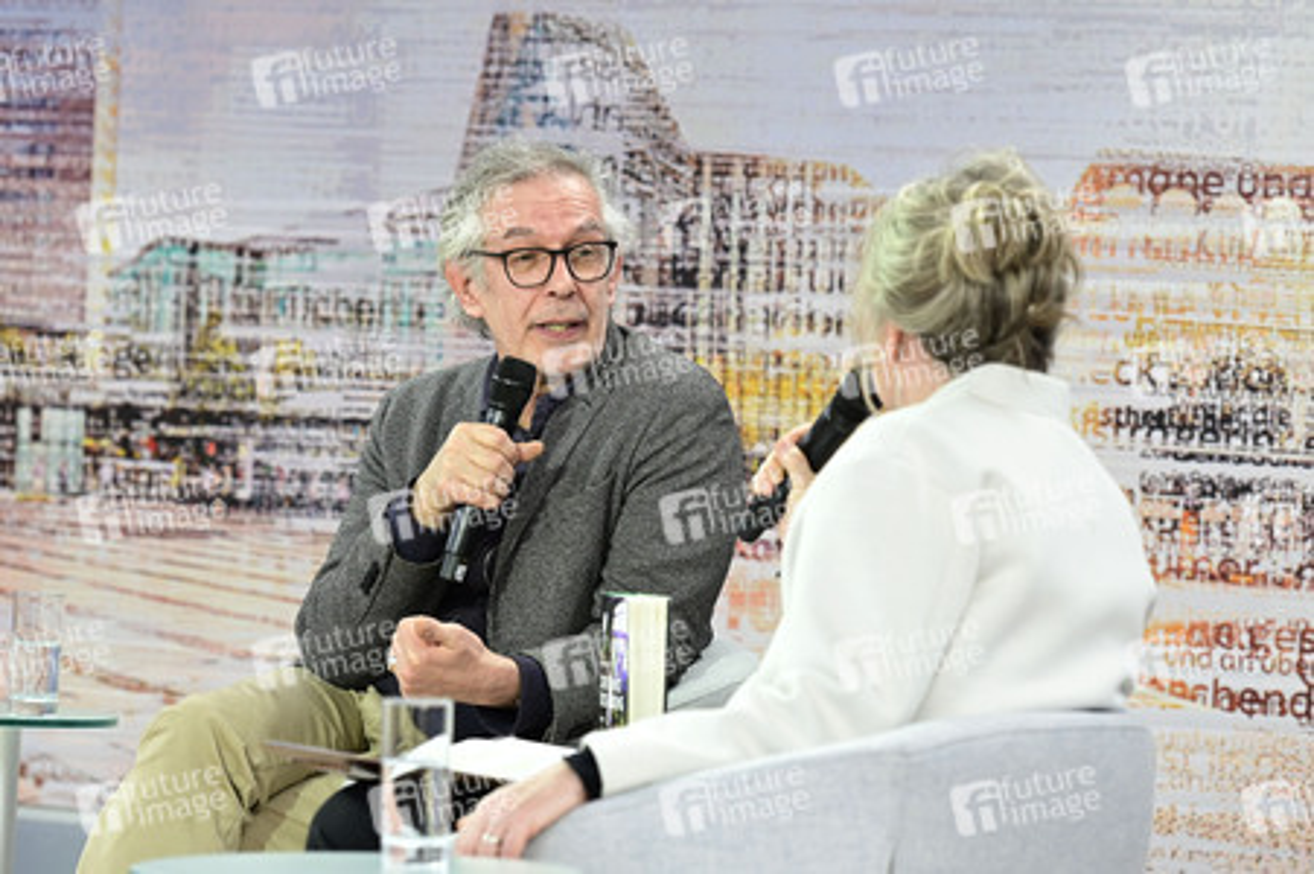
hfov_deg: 14.7
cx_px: 657
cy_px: 437
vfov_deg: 9.8
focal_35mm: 140
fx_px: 5106
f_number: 4
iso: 640
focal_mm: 140
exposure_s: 1/250
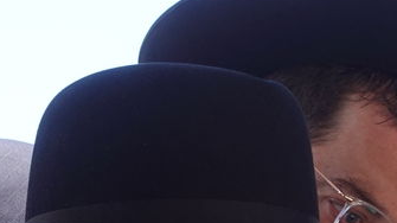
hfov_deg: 11.6
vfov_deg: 6.3
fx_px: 1936
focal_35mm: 184
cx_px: 421
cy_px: 507
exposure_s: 1/200
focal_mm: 15.87
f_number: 4
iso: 125
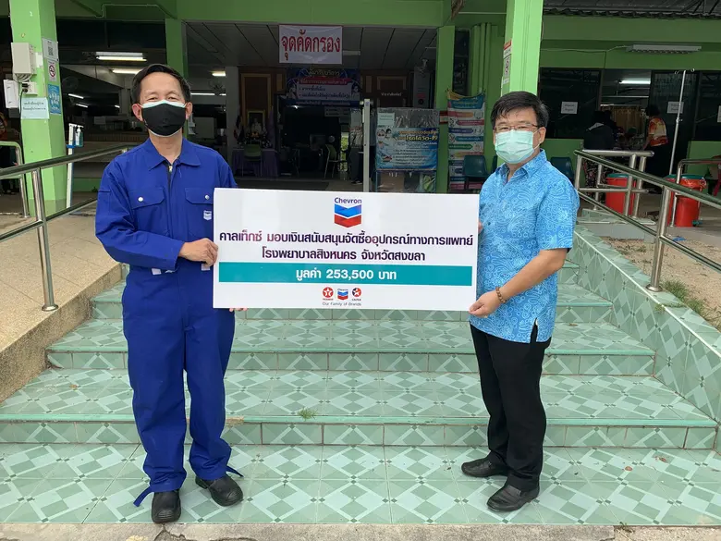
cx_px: 360
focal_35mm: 26
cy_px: 270
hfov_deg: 67.3
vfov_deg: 53.1
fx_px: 542
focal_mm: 4.25
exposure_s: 1/442
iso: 25
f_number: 1.8
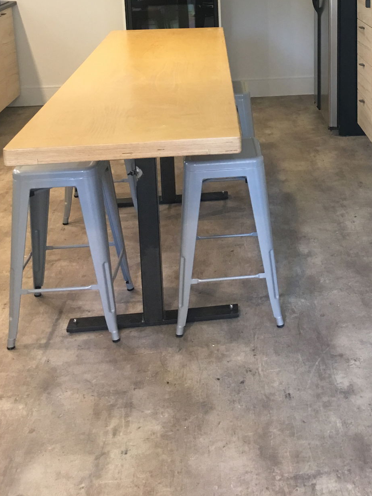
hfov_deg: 28.4
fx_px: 716
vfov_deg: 36.4
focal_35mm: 50
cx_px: 303
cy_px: 73
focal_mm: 4.15
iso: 64
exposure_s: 1/15
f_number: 2.2
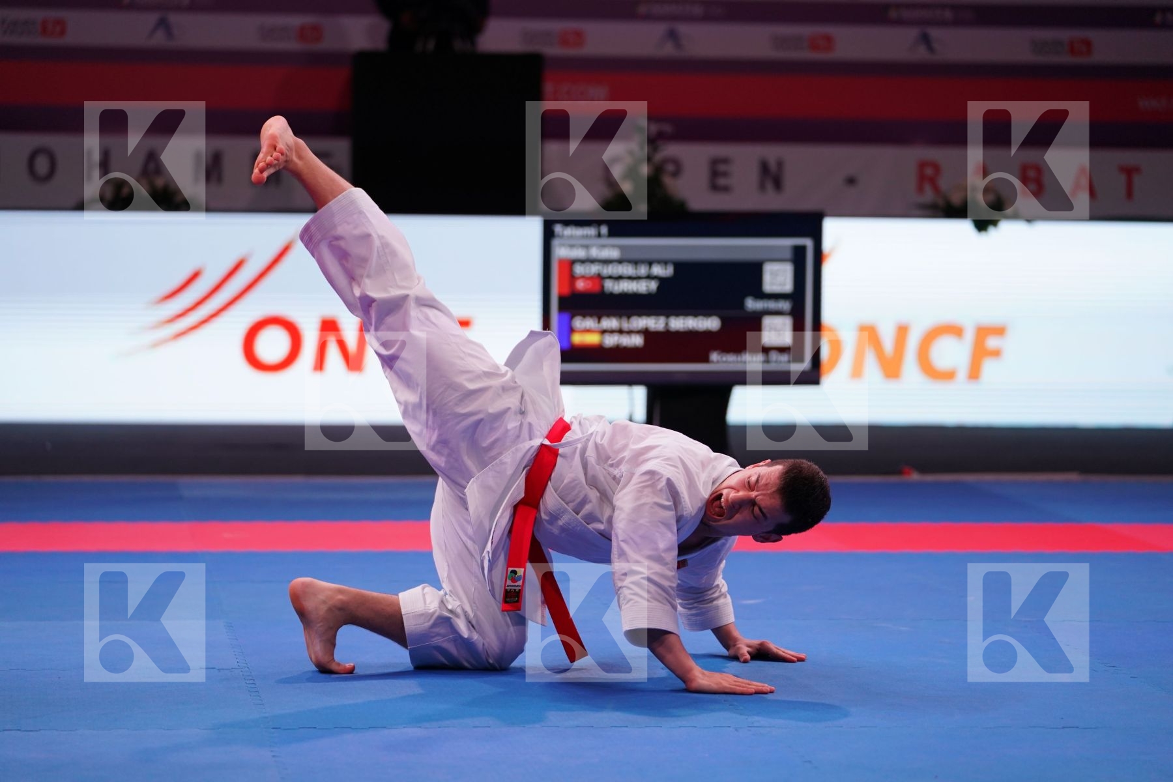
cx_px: 586
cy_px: 391
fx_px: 3845
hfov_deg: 17.3
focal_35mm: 118
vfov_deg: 11.6
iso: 1000
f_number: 2.8
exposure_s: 1/500
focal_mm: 118
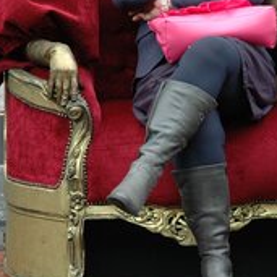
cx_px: 288
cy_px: 66
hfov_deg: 8.9
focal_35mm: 196
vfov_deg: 8.9
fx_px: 1776
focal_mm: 55
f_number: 6.3
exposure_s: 1/160
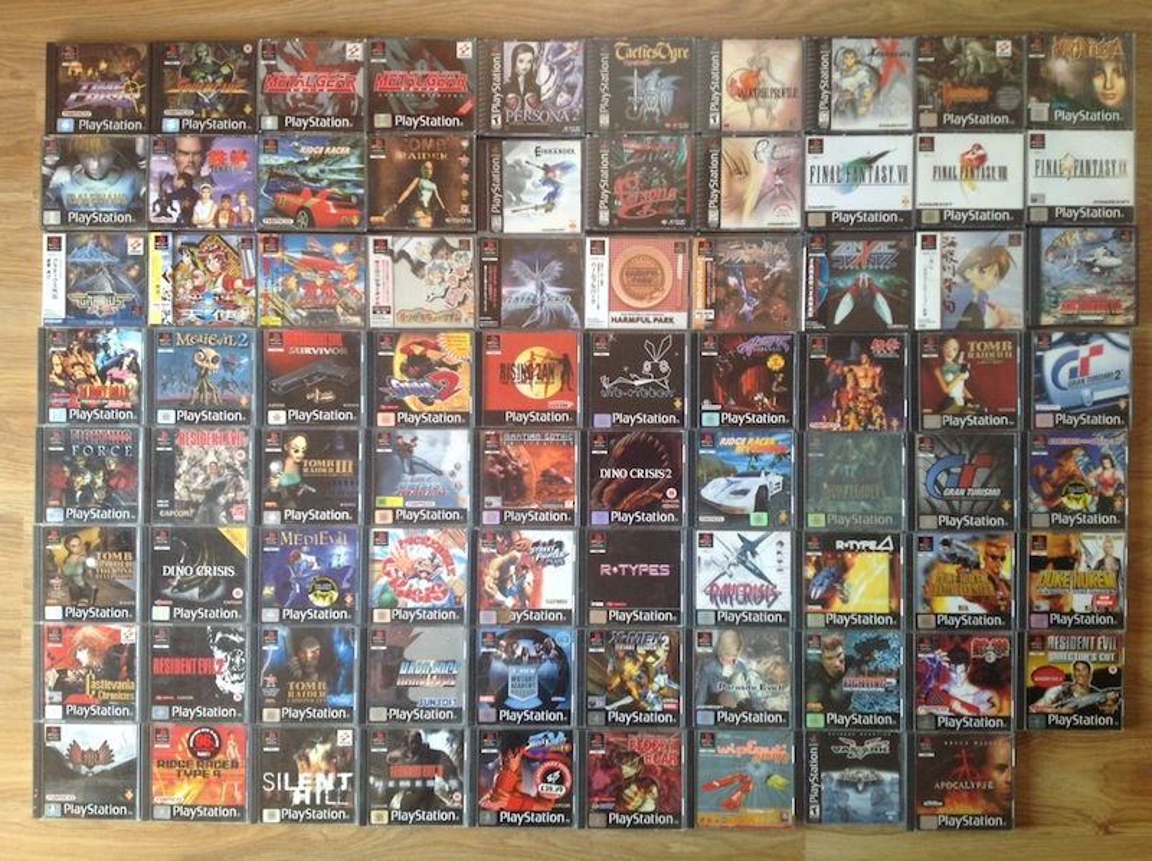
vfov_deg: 40.6
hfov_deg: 52.7
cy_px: 430
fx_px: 1163
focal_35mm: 35
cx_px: 576
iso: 64
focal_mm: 4.28
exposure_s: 1/15
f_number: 2.4
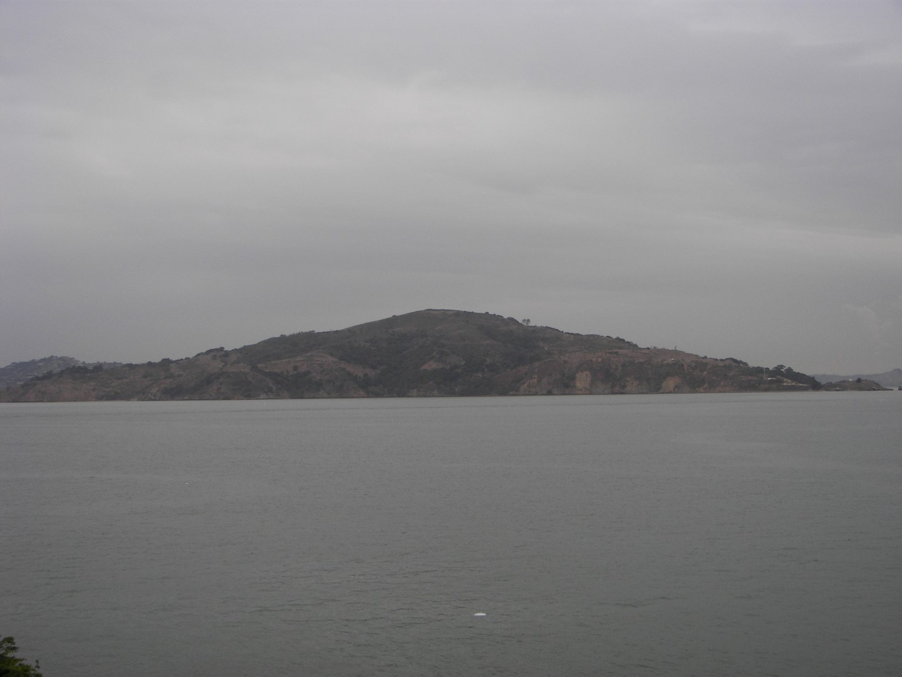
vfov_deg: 27.0
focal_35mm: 54
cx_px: 451
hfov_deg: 35.5
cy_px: 338
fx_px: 1407
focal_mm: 8.9
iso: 64
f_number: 2.8
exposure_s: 1/400
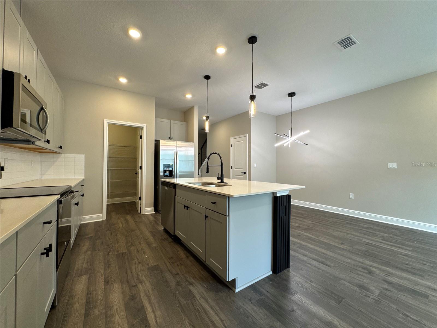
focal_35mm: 14
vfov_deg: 85.7
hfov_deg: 102.1
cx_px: 218
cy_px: 164
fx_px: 177
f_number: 2.2
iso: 200
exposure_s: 1/120
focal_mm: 2.22
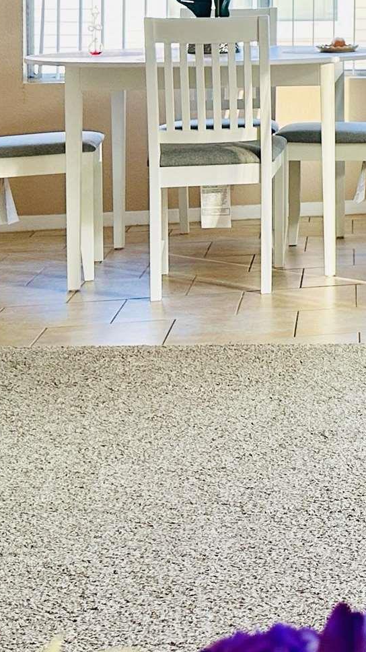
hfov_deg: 12.0
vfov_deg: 24.5
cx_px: 852
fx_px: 1433
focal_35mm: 83
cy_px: 5
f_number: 1.78
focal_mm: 6.86
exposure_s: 1/121
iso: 125
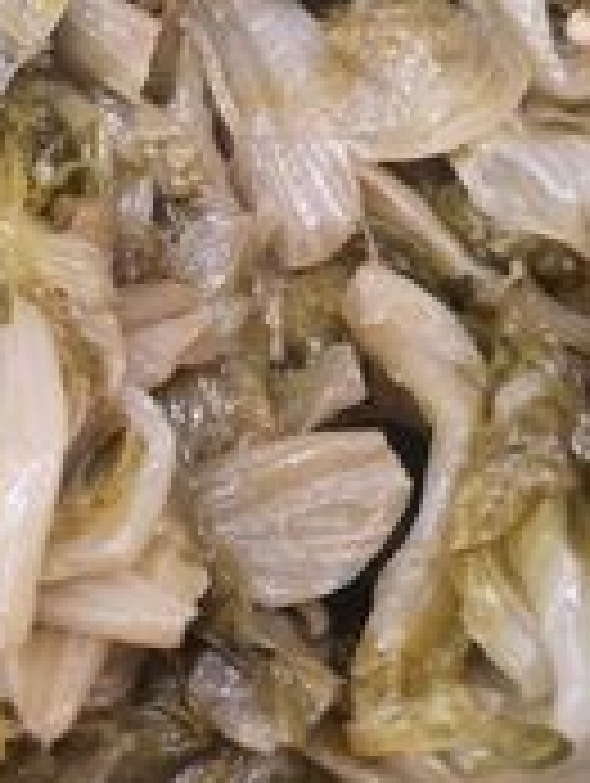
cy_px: 58
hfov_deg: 21.2
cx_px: -54
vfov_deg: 28.1
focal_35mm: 66
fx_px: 1496
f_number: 1.8
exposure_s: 1/50
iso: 80
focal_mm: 5.58
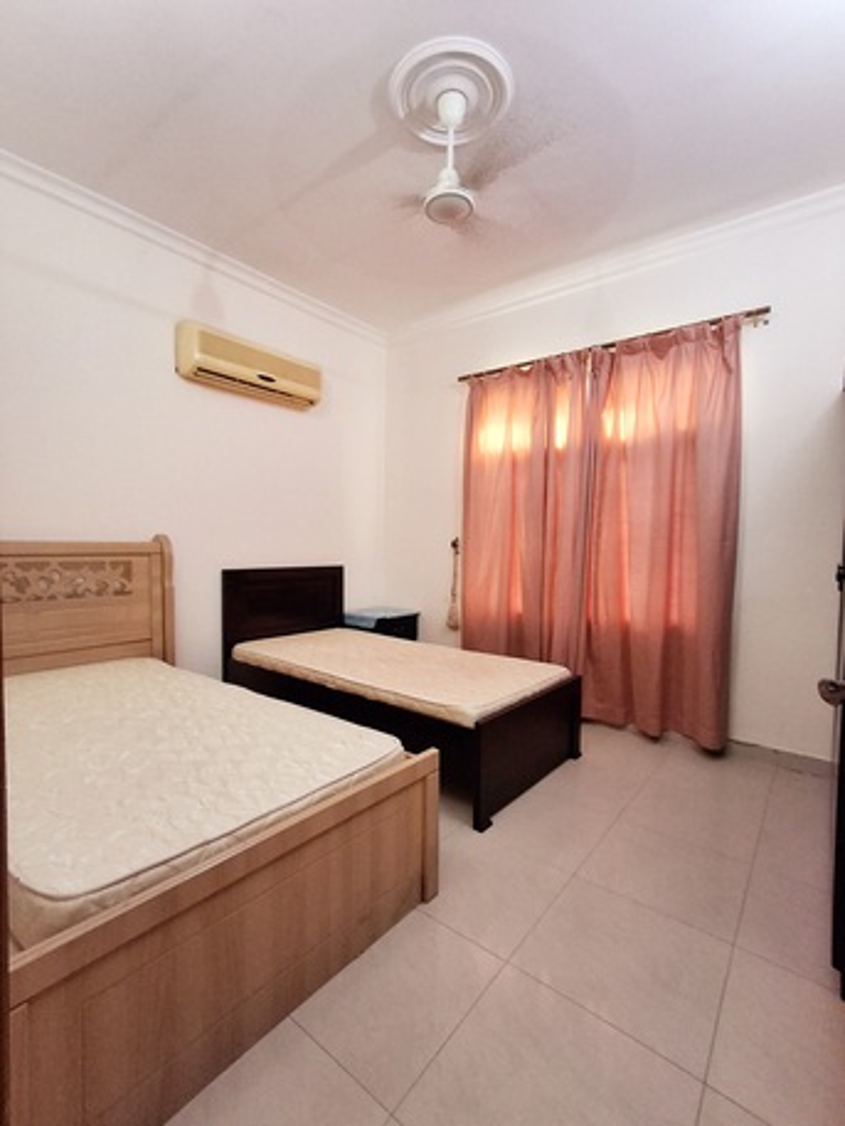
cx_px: 422
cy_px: 563
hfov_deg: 78.1
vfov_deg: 94.5
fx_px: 521
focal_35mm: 16
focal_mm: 1.64
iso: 250
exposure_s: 1/25
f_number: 2.2
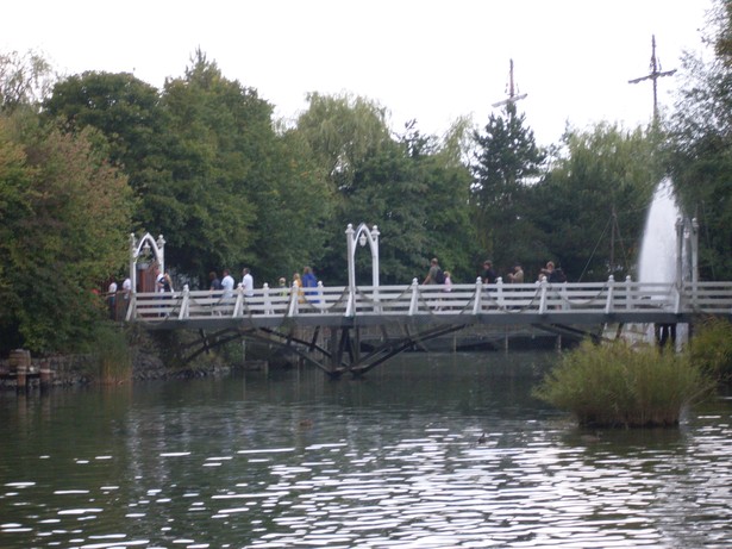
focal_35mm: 114
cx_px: 366
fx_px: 2410
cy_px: 274
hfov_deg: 17.3
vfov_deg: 13.0
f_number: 5.2
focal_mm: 18.9
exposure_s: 1/125
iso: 100
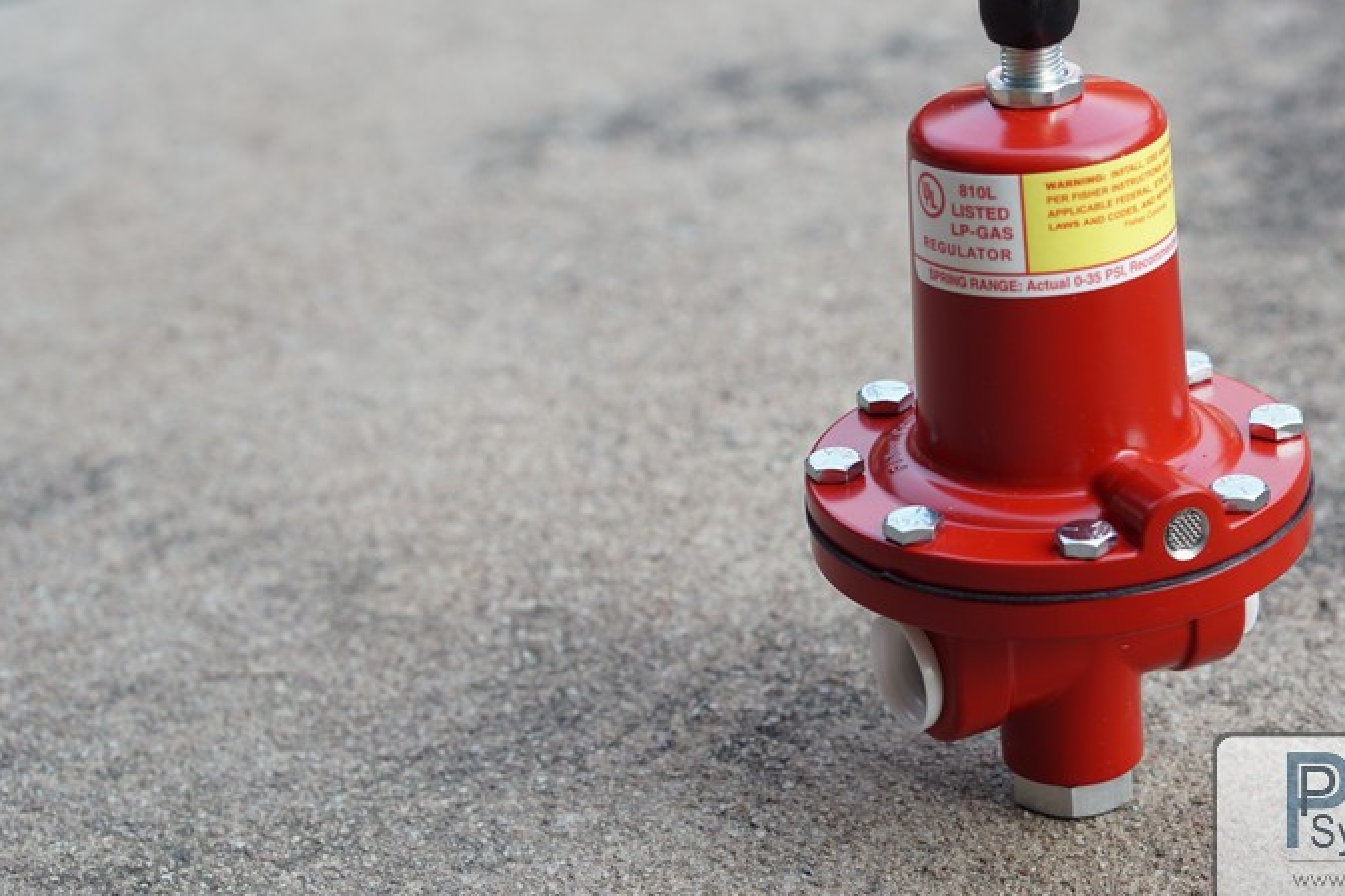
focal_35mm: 89
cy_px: 412
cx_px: 758
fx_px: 3324
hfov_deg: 22.9
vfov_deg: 15.3
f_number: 4
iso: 100
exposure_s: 1/160
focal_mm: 50
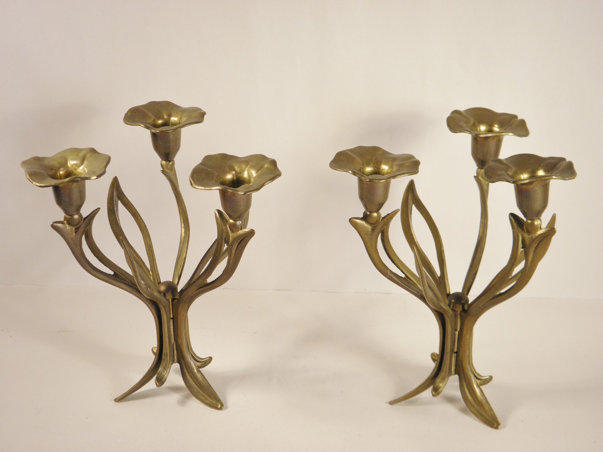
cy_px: 226
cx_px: 302
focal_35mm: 68
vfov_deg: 21.6
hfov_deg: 28.6
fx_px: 1185
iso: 100
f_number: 4.3
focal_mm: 12.2
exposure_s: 1/80
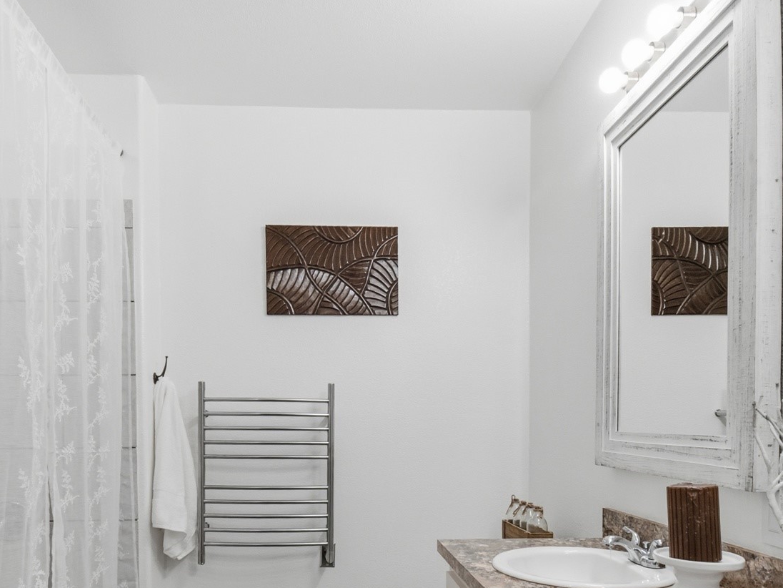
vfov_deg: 52.8
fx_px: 565
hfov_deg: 69.3
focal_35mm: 25
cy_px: 431
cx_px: 356
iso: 250
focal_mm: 10
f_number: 13
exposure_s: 1/40
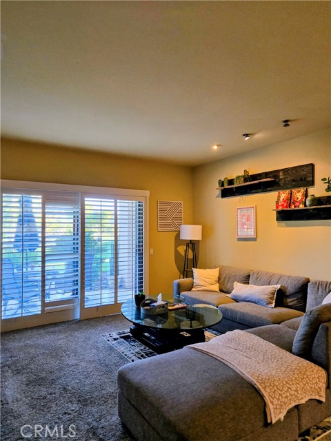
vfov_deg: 73.9
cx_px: 166
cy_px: 220
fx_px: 293
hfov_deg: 58.9
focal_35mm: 23
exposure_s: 1/120
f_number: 1.8
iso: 400
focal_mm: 5.4
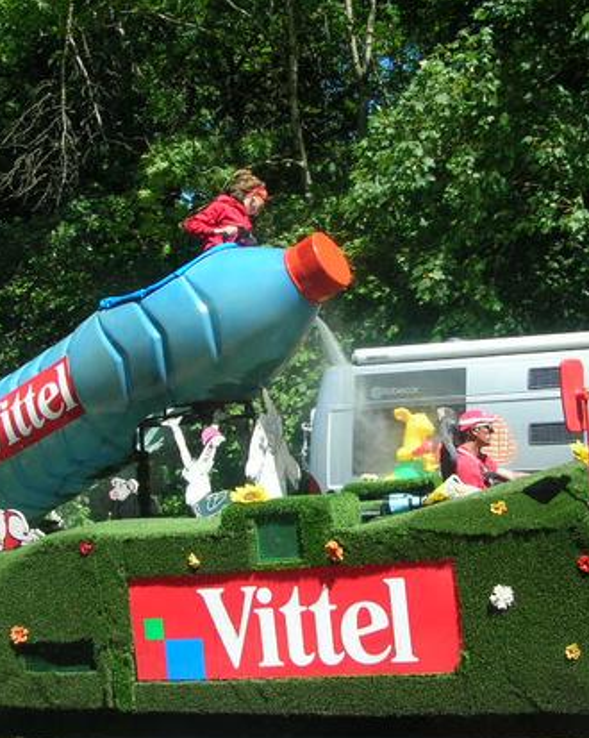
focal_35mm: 53
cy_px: 357
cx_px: 366
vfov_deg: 35.4
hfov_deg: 28.5
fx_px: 1156
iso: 50
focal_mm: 5.8
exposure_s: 1/570
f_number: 2.8
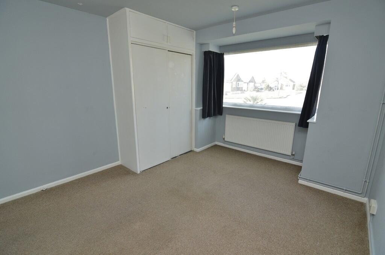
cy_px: 128
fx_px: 176
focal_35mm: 16
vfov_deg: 71.8
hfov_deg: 95.1
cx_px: 192
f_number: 5.6
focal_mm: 11
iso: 400
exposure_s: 1/60
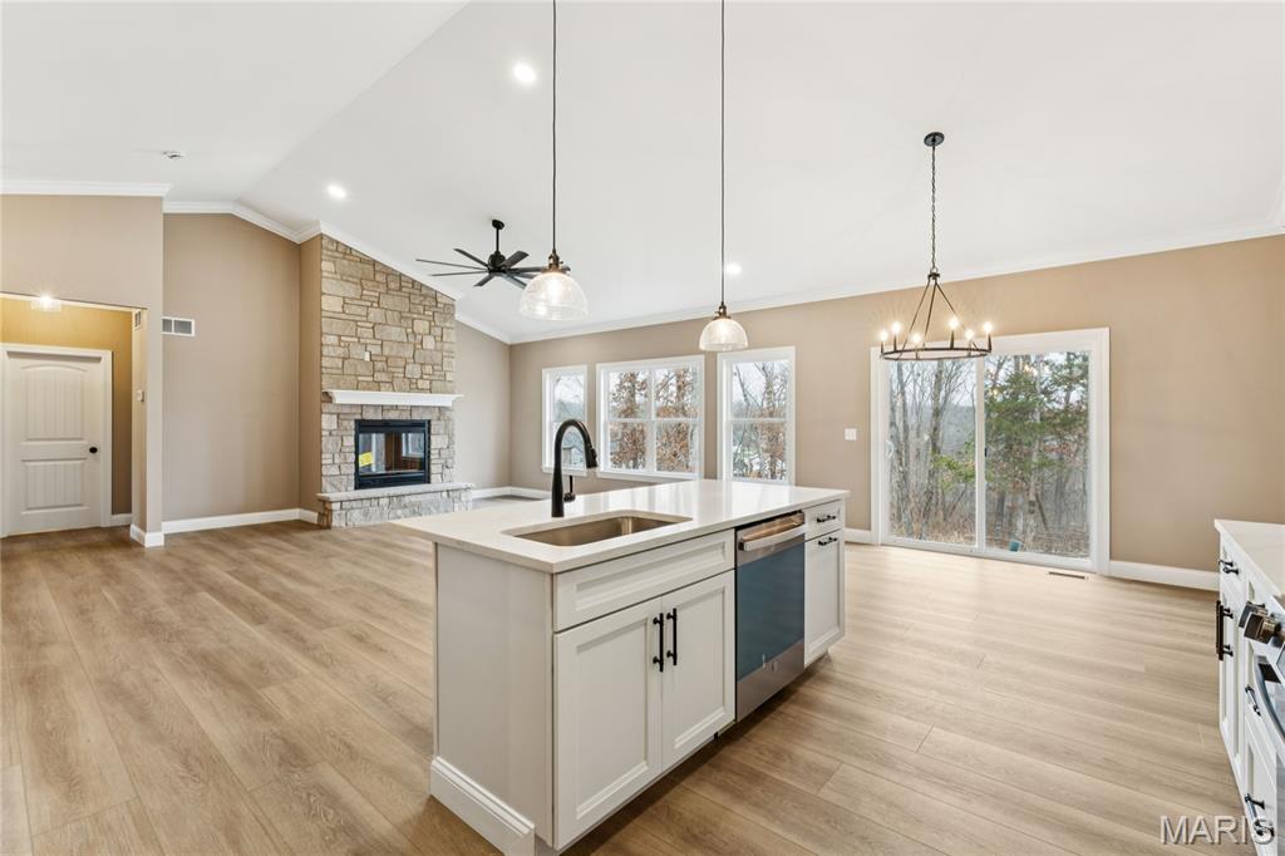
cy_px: 428
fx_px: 567
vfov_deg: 74.1
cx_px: 642
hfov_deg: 97.1
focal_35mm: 16
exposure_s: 1/1.67
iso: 100
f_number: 13
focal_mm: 15.9
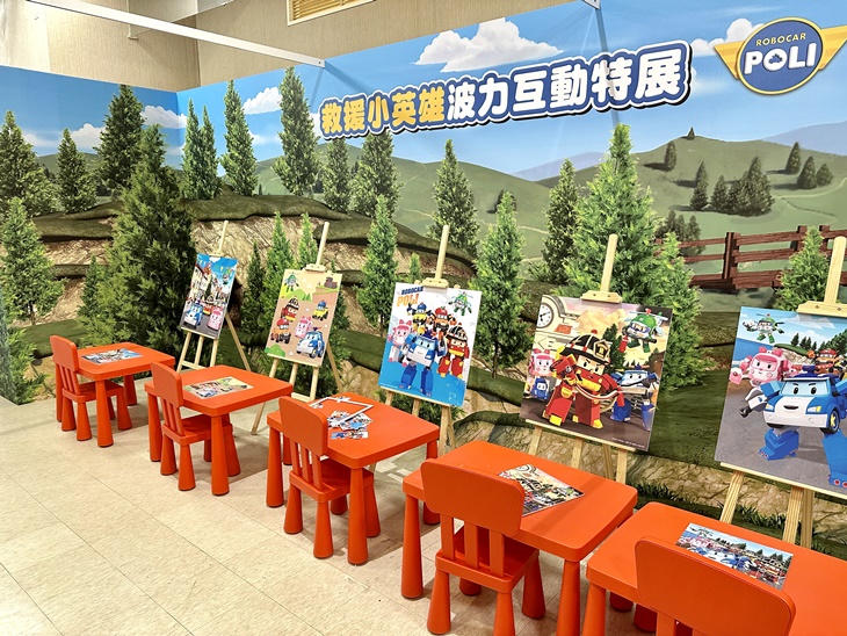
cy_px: 318
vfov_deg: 56.8
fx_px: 587
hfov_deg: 71.6
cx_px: 424
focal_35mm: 24
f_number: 1.78
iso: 250
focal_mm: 6.86
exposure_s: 1/60
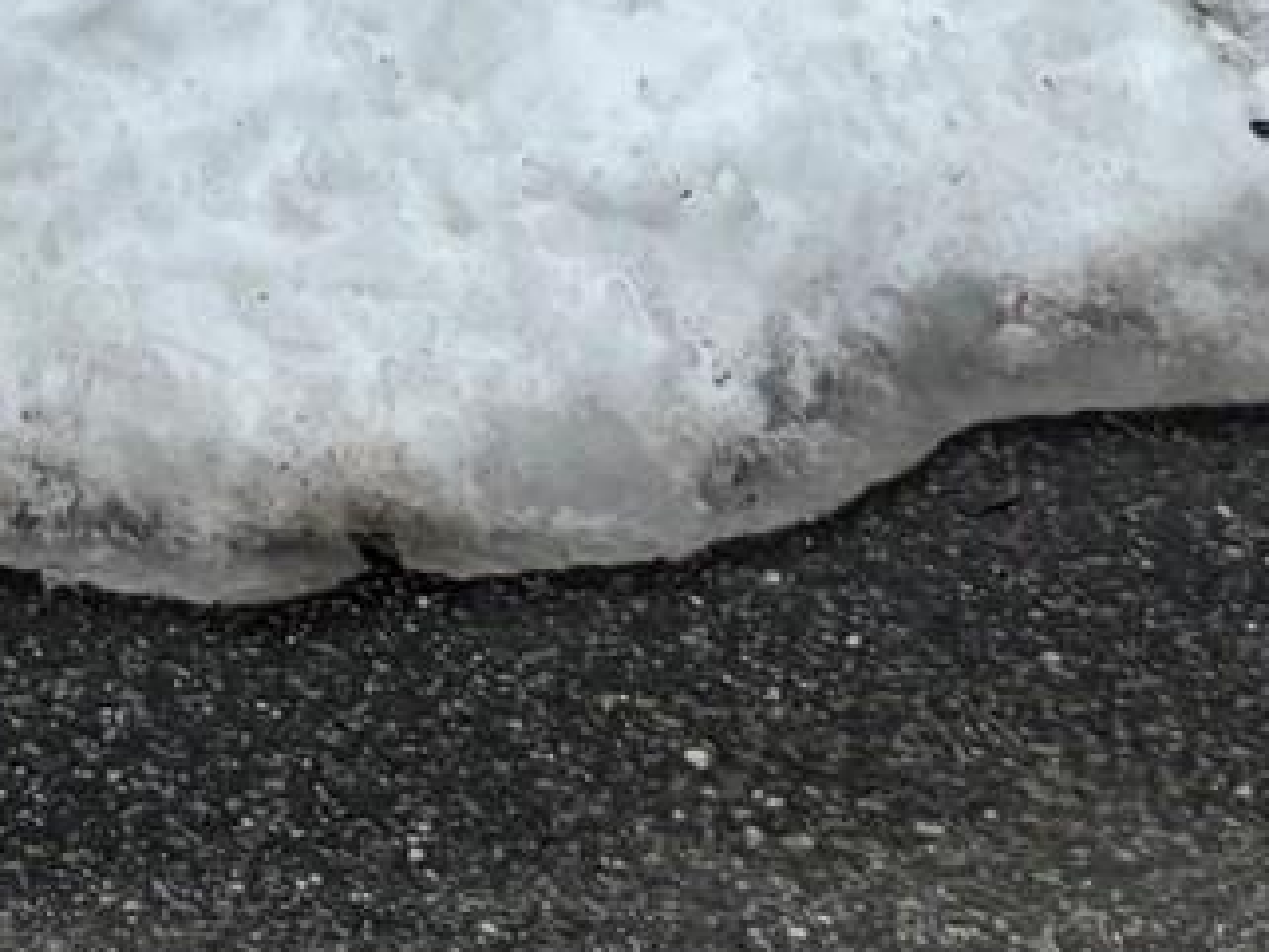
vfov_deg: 7.7
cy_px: -2023
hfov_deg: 10.7
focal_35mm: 166
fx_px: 6088
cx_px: -1376
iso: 50
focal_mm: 5.96
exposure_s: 1/2778
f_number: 1.6
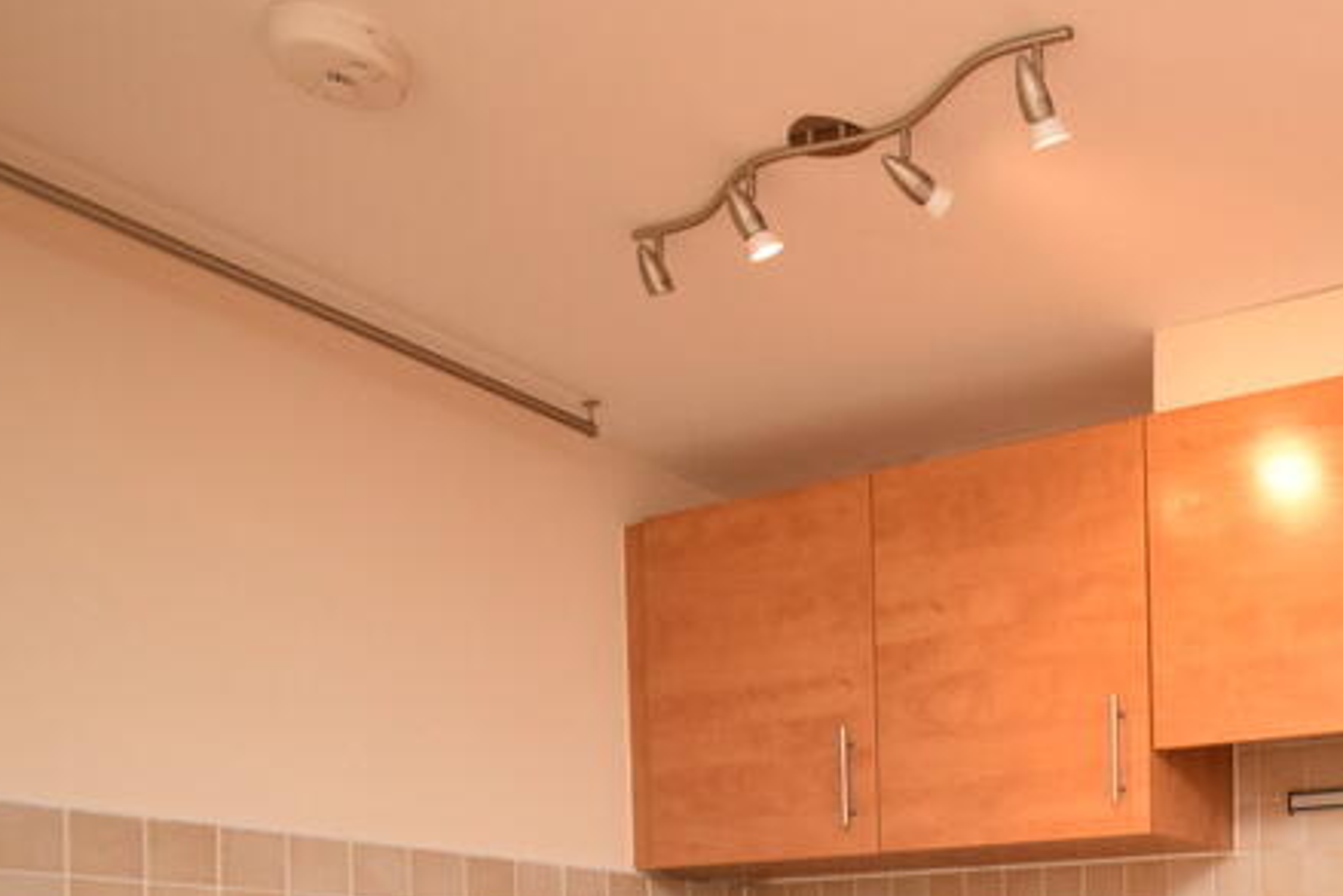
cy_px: 980
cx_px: 1371
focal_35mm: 35
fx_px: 1306
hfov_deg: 45.2
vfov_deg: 33.2
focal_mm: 10
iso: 1000
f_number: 6.7
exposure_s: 1/90
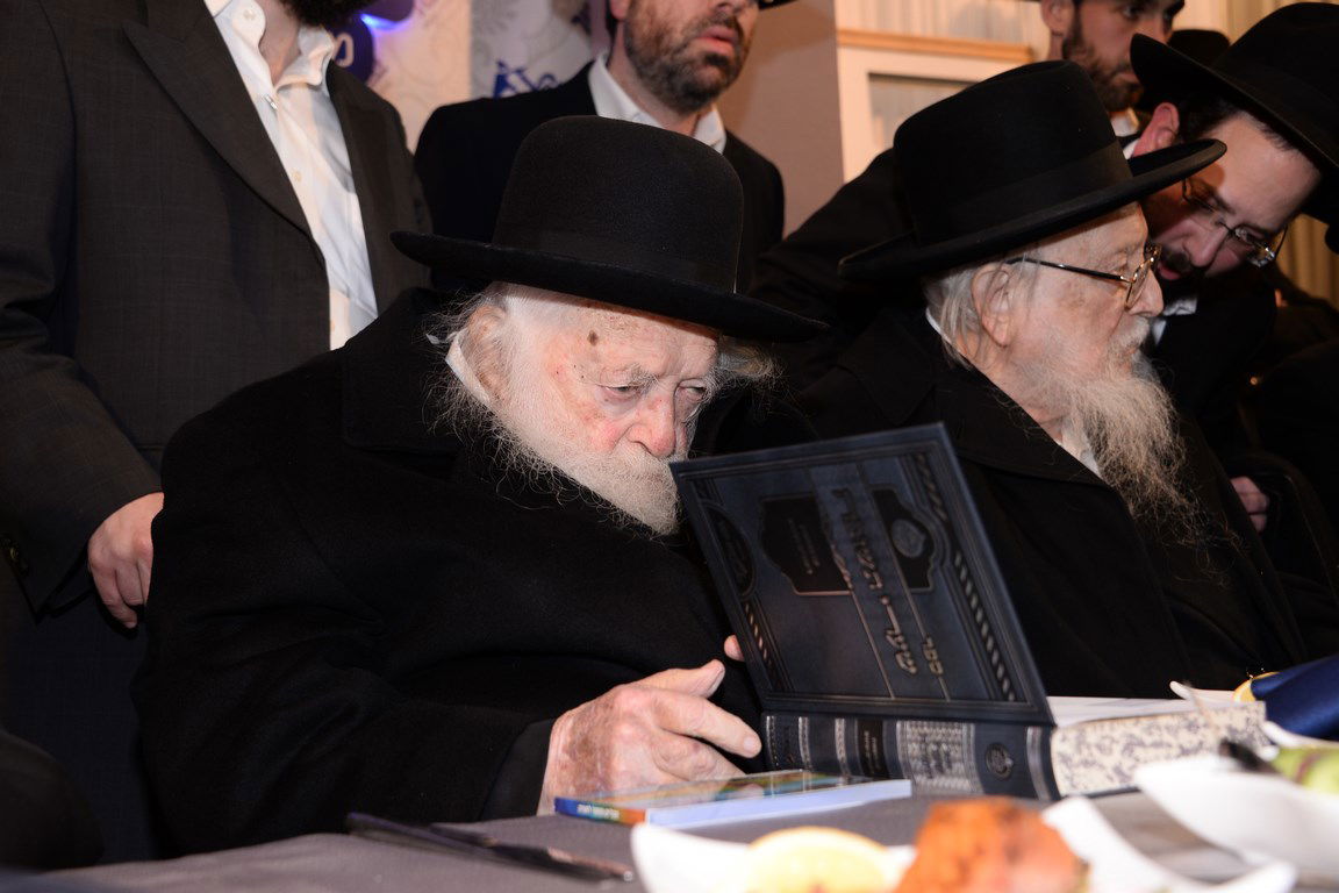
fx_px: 1934
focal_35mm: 52
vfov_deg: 26.0
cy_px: 446
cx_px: 670
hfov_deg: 38.2
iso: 640
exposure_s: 1/125
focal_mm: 52
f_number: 5.6
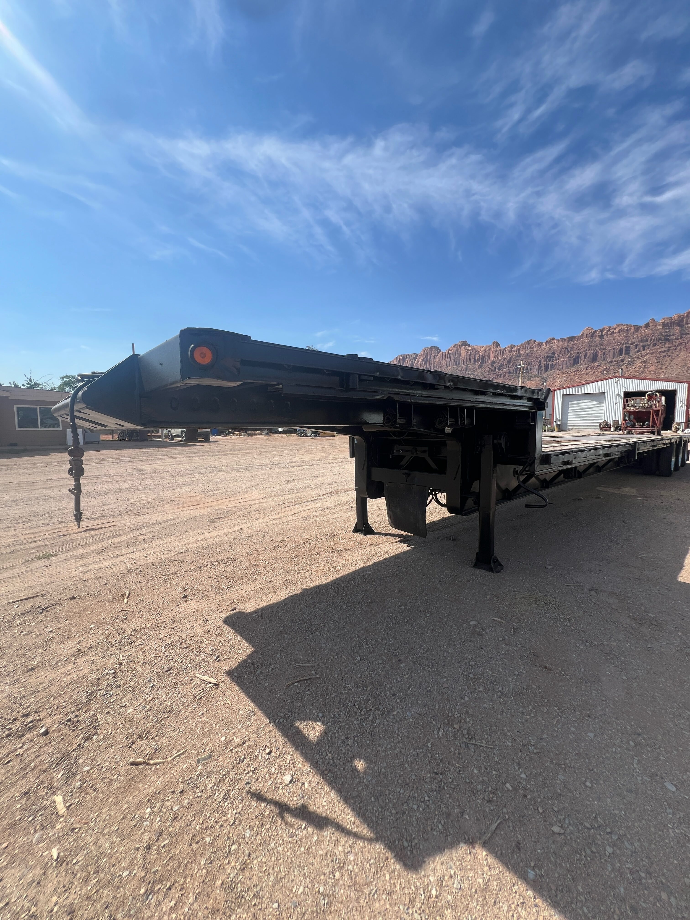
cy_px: 460
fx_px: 346
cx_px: 345
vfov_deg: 106.2
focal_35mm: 13
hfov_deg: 89.9
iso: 32
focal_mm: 1.57
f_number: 1.8
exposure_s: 1/1340
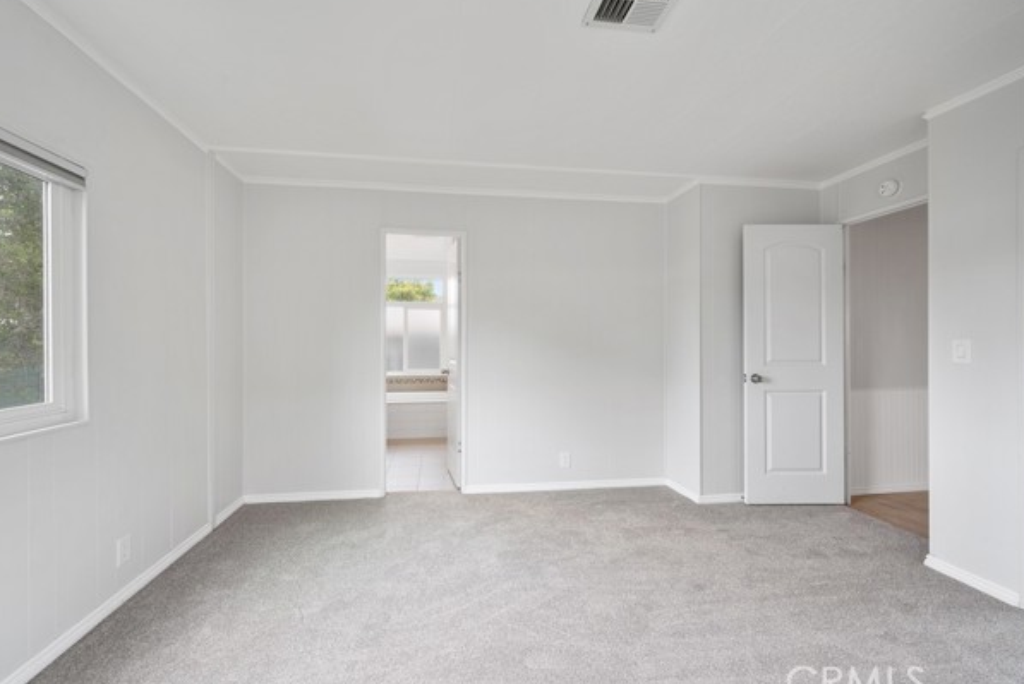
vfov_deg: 77.4
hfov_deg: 100.3
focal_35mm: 15
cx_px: 494
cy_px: 340
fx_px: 427
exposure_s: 1/4
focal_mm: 14
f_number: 8
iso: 100
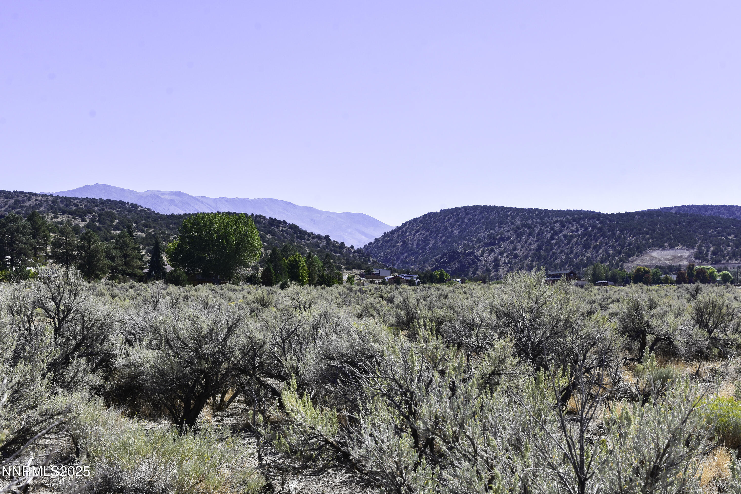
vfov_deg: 28.9
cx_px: 370
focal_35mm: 46
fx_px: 957
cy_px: 247
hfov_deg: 42.3
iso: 200
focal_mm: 31
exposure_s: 1/400
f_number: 11
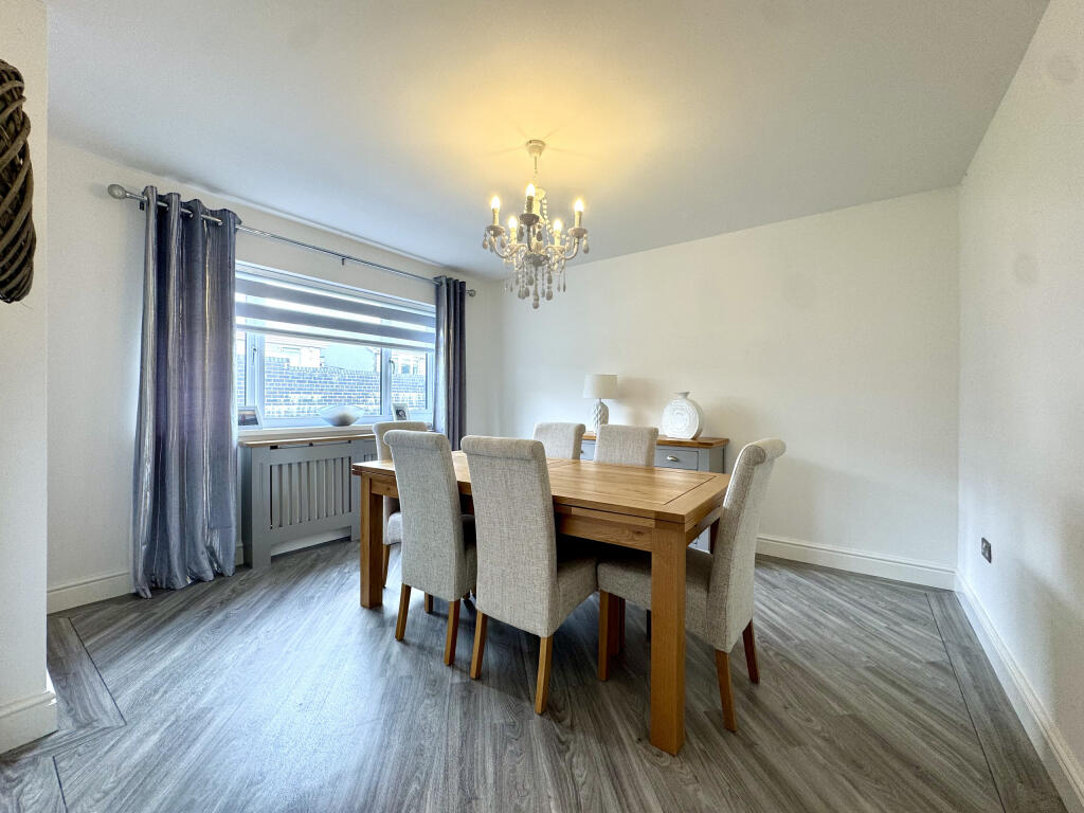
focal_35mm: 14
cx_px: 542
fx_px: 438
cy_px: 406
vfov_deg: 85.7
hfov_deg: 102.1
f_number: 2.2
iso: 100
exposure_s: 1/100
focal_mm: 2.22
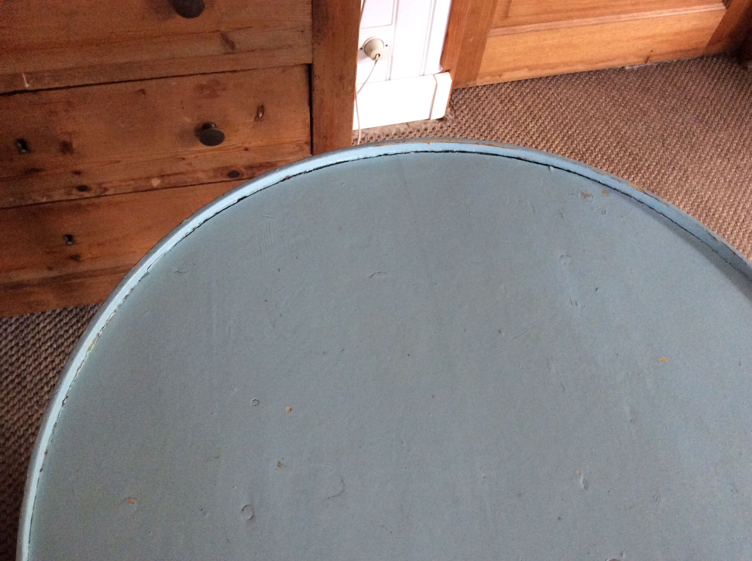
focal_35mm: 32
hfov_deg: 56.9
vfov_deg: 44.1
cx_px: 376
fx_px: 694
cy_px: 280
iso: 250
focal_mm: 3.3
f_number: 2.4
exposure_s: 1/25
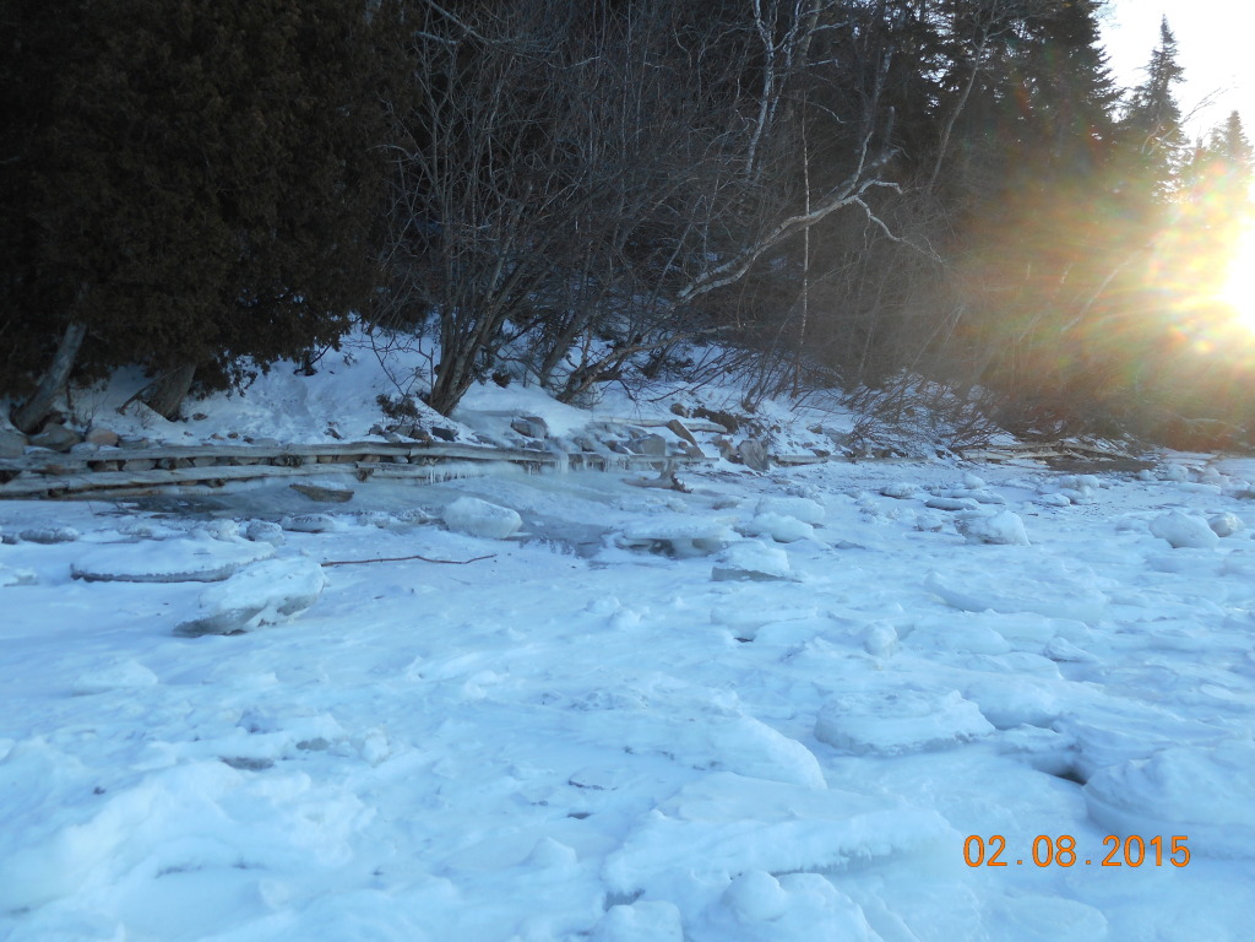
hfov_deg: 61.7
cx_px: 628
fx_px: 1051
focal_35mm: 29
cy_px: 471
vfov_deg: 48.2
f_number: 4
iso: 80
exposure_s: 1/160
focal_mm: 5.2
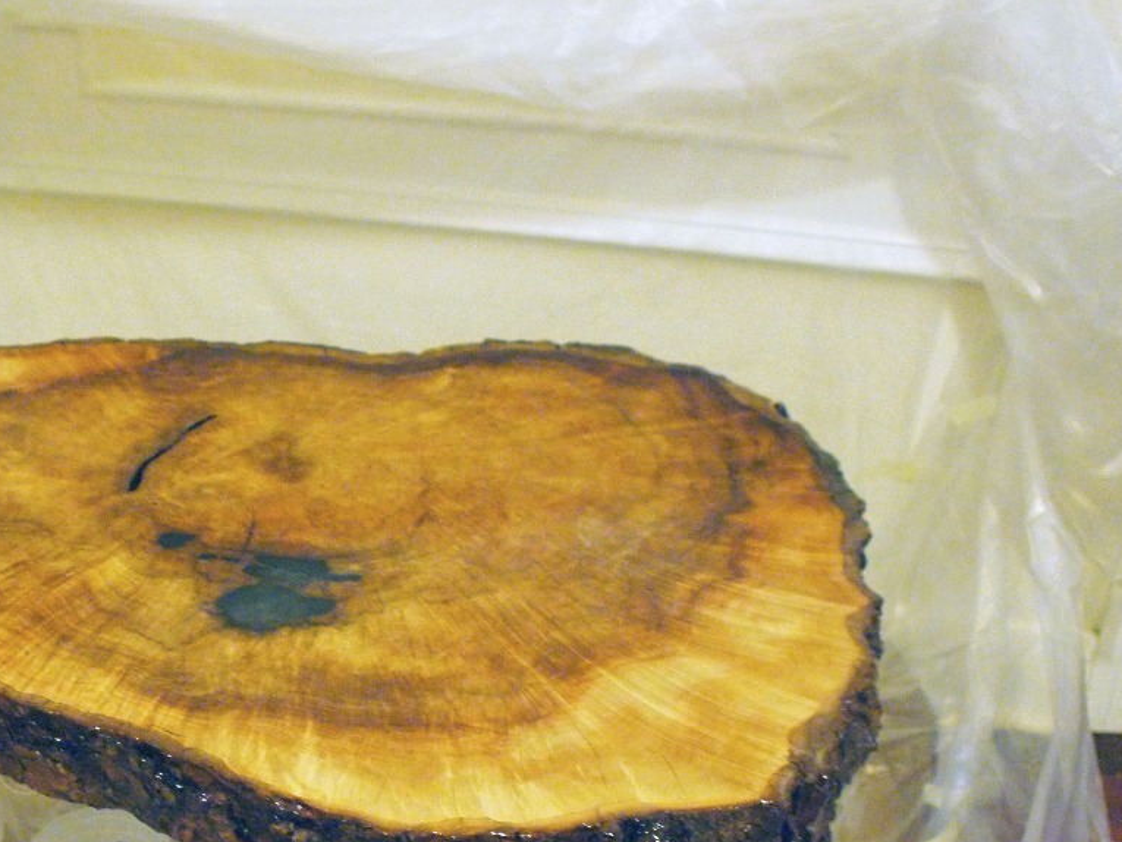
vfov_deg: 22.8
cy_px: 615
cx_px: 242
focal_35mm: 64
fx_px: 2075
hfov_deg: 29.6
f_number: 2.8
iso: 1600
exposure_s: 1/40
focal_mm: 17
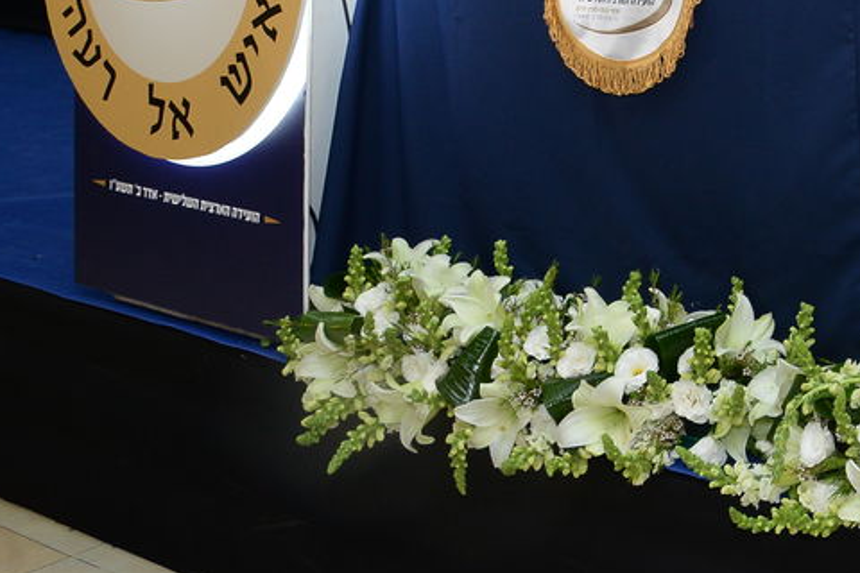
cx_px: 1140
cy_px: -214
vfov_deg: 17.9
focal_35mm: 70
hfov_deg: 24.8
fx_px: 1672
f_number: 8
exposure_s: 1/80
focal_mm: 24
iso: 1000
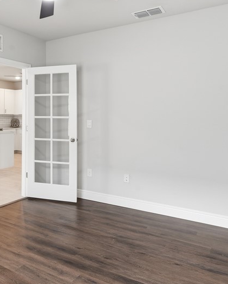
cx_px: 5
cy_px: 119
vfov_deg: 56.9
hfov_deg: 41.6
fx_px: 261
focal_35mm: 31
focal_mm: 16
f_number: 9
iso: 200
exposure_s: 1/20
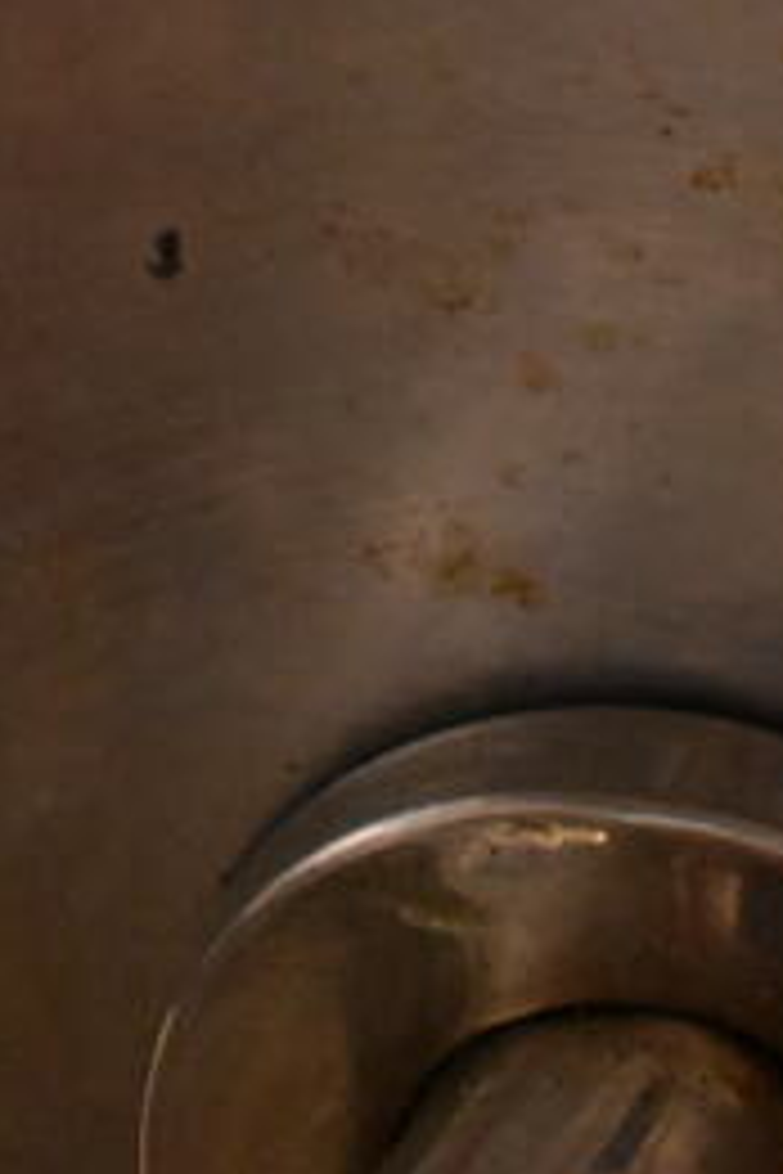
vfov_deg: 15.3
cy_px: -475
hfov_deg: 10.8
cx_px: 711
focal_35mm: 126
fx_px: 4110
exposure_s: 1/125
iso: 4500
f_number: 3.8
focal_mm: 24
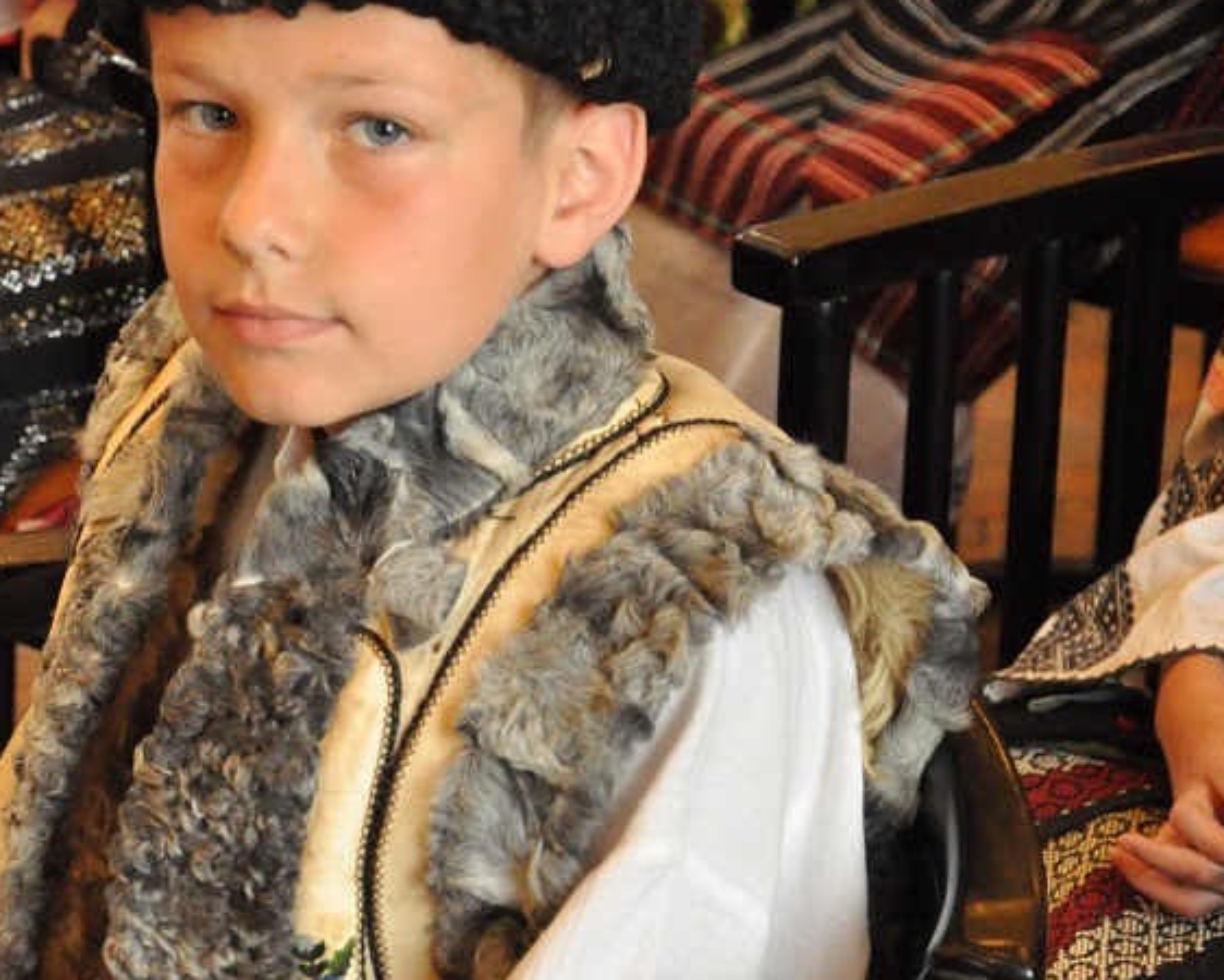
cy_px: 317
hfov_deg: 15.1
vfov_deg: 12.2
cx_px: 185
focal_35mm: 126
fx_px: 4566
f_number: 8
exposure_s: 1/60
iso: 3200
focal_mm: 42
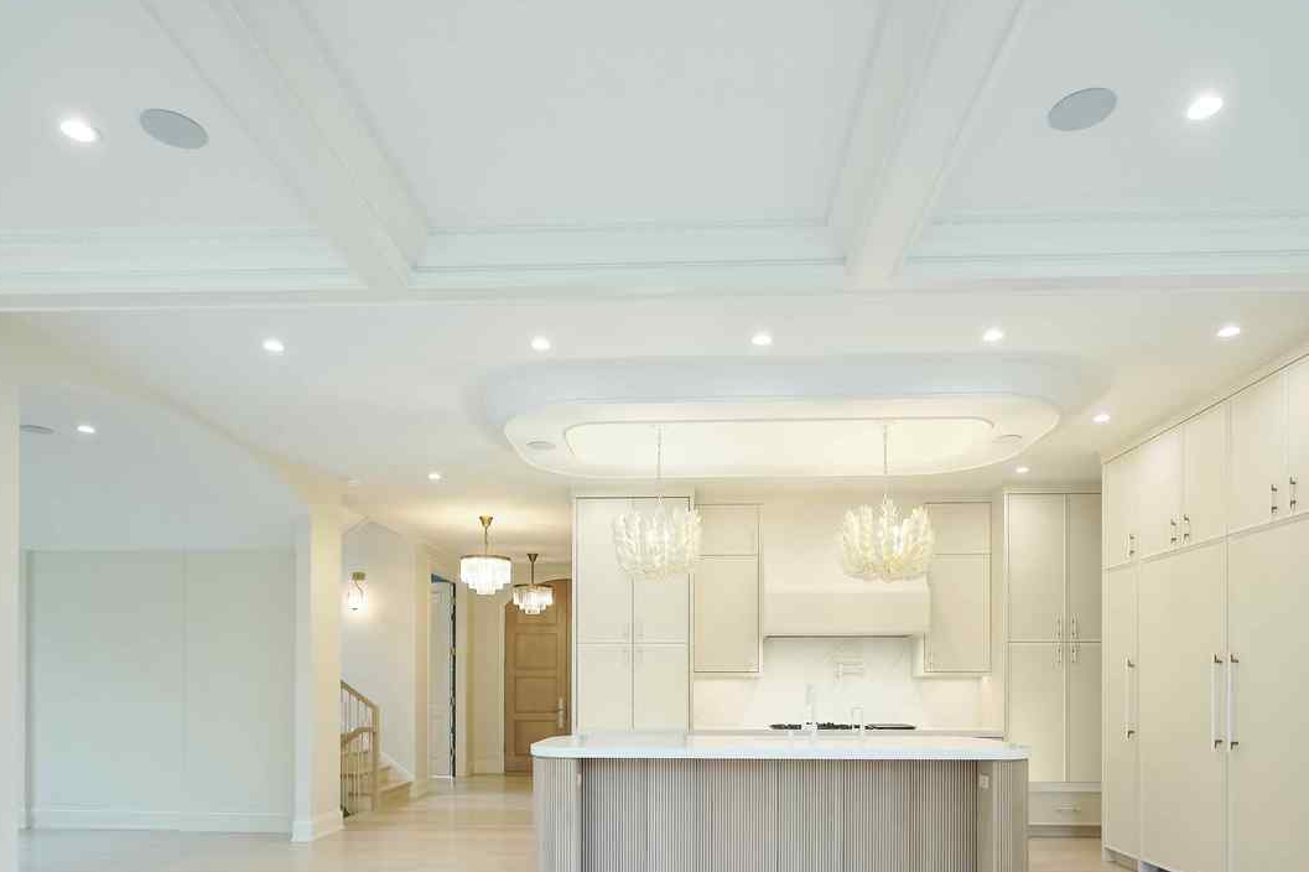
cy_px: 638
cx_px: 658
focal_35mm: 23
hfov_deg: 76.1
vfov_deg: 53.0
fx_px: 836
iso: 640
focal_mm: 10
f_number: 3.6
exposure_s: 1/160
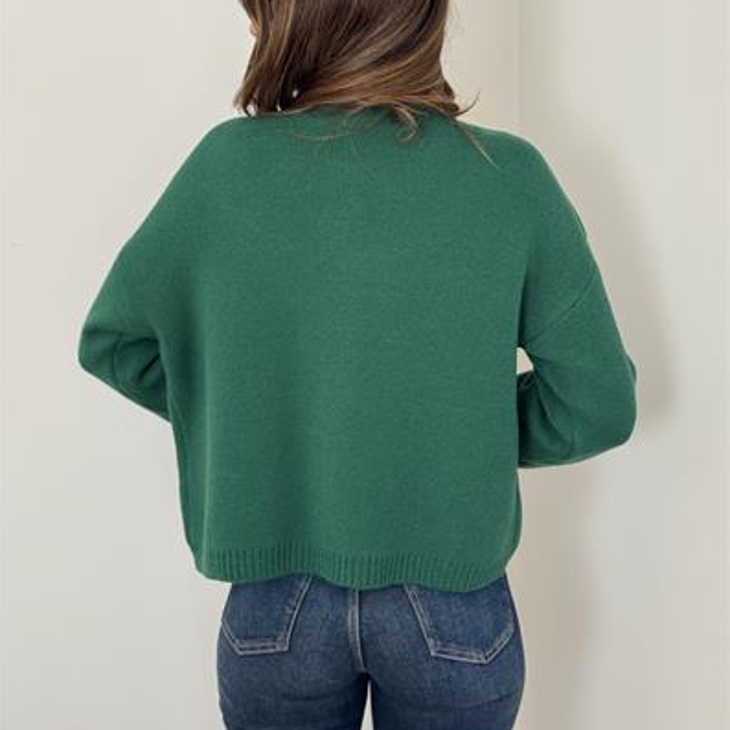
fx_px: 1360
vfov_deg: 29.9
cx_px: 364
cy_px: 273
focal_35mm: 57
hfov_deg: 30.0
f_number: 1.78
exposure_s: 1/103
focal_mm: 6.76
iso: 100
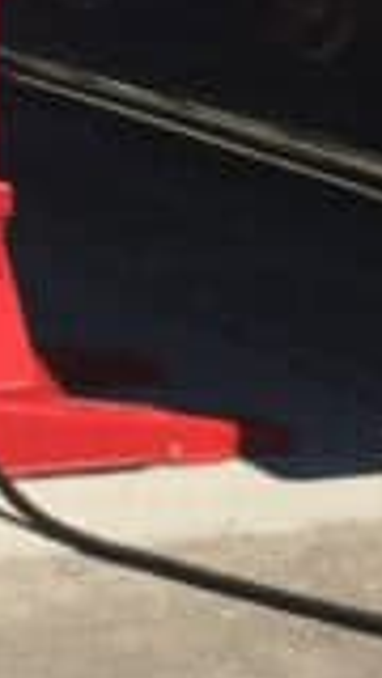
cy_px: -364
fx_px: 2737
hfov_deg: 7.9
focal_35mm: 152
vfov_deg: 13.3
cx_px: 424
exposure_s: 1/2825
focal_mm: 4.2
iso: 32
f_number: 2.2
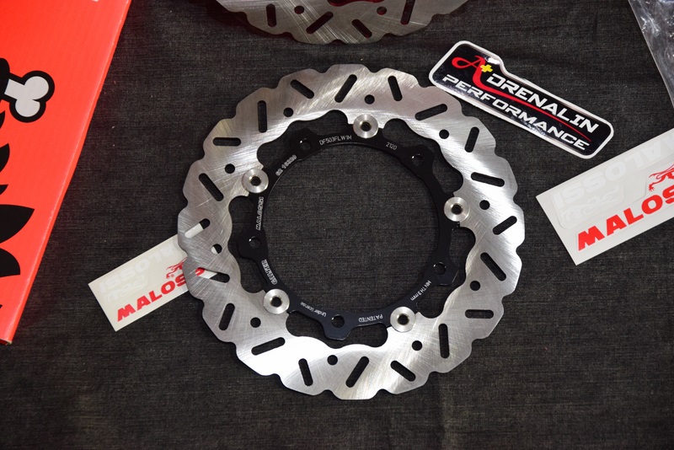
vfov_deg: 15.7
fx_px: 1629
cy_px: 225
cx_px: 337
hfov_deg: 23.4
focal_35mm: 87
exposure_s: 1/40
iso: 1600
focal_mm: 58
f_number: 4
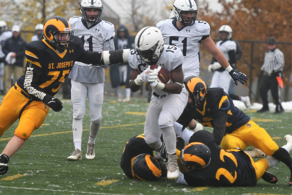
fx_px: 1886
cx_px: 146
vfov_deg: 5.9
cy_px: 98
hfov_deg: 8.9
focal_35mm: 232
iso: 400
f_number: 2.8
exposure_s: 1/1000
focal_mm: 155
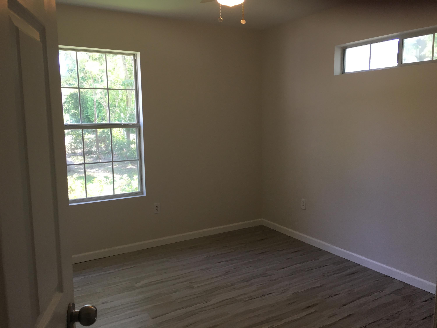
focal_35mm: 29
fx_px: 366
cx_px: 218
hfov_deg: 61.7
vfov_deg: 48.2
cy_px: 164
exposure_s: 1/30
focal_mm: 4.15
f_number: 2.2
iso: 25
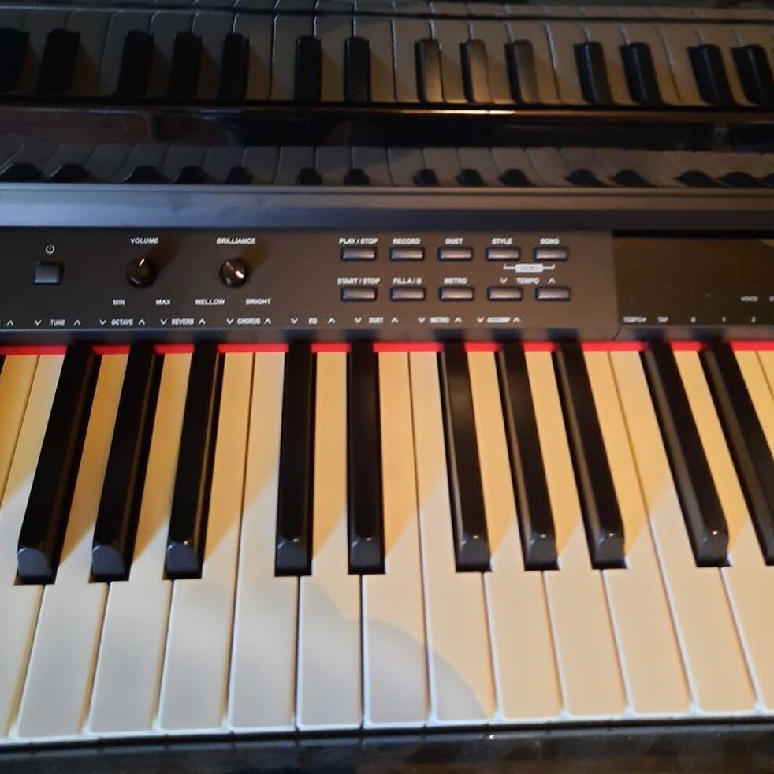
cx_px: 381
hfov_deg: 54.0
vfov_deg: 53.0
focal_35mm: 30
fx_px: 759
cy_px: 257
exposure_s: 1/20
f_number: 2
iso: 640
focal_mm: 4.6
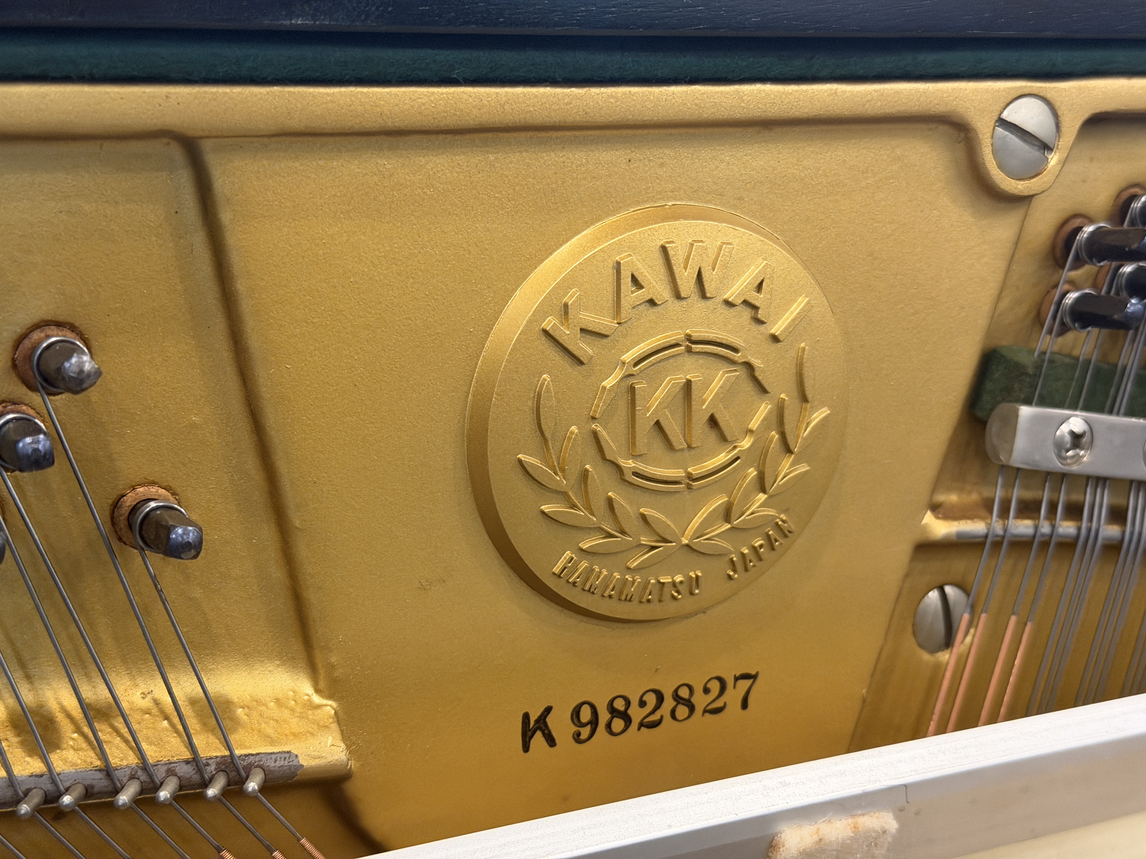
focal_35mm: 48
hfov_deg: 39.7
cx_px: 573
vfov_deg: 30.3
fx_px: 1589
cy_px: 430
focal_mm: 6.76
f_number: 1.78
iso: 320
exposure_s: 1/40
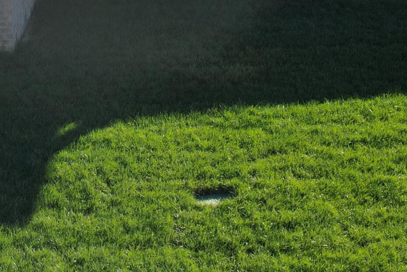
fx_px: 803
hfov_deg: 28.4
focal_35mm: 71
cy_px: -136
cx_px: 166
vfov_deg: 17.3
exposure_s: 1/240
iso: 100
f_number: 2.8
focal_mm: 8.38
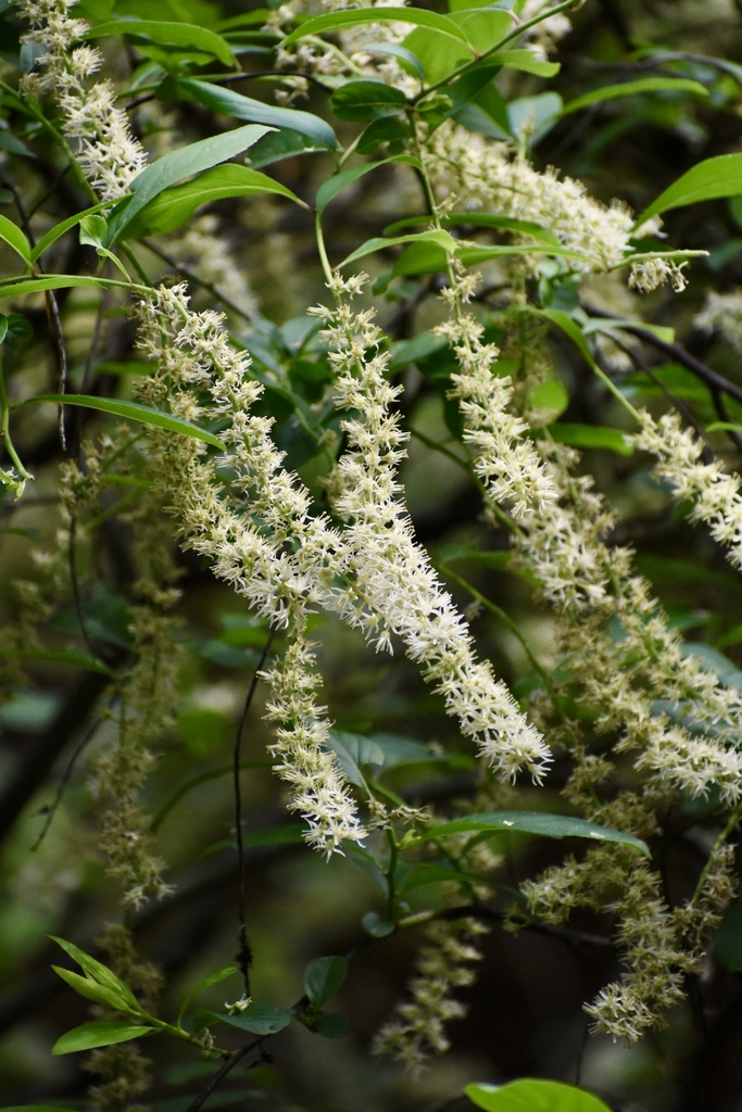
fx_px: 10198
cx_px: 371
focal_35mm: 330
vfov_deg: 6.2
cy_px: 556
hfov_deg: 4.2
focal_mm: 220
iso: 1800
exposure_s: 1/1600
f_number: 5.6
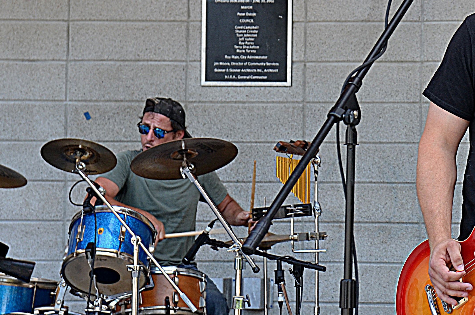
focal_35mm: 172
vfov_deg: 7.9
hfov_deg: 11.8
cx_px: 539
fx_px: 2265
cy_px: 85
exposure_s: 1/125
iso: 220
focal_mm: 50
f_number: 5.6
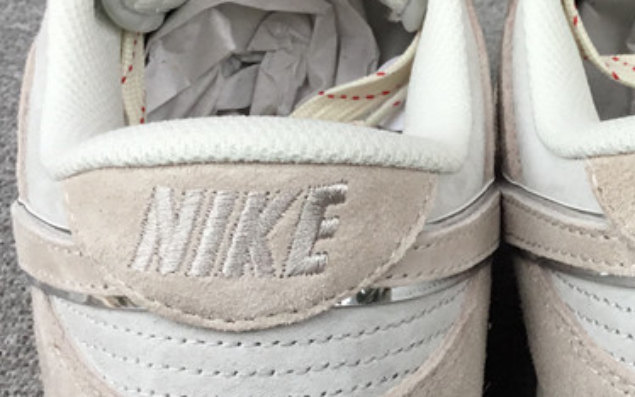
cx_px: 533
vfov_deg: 16.5
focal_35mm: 79
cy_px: 228
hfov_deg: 25.6
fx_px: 1368
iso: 32
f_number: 2.4
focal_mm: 3.3
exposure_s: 1/100
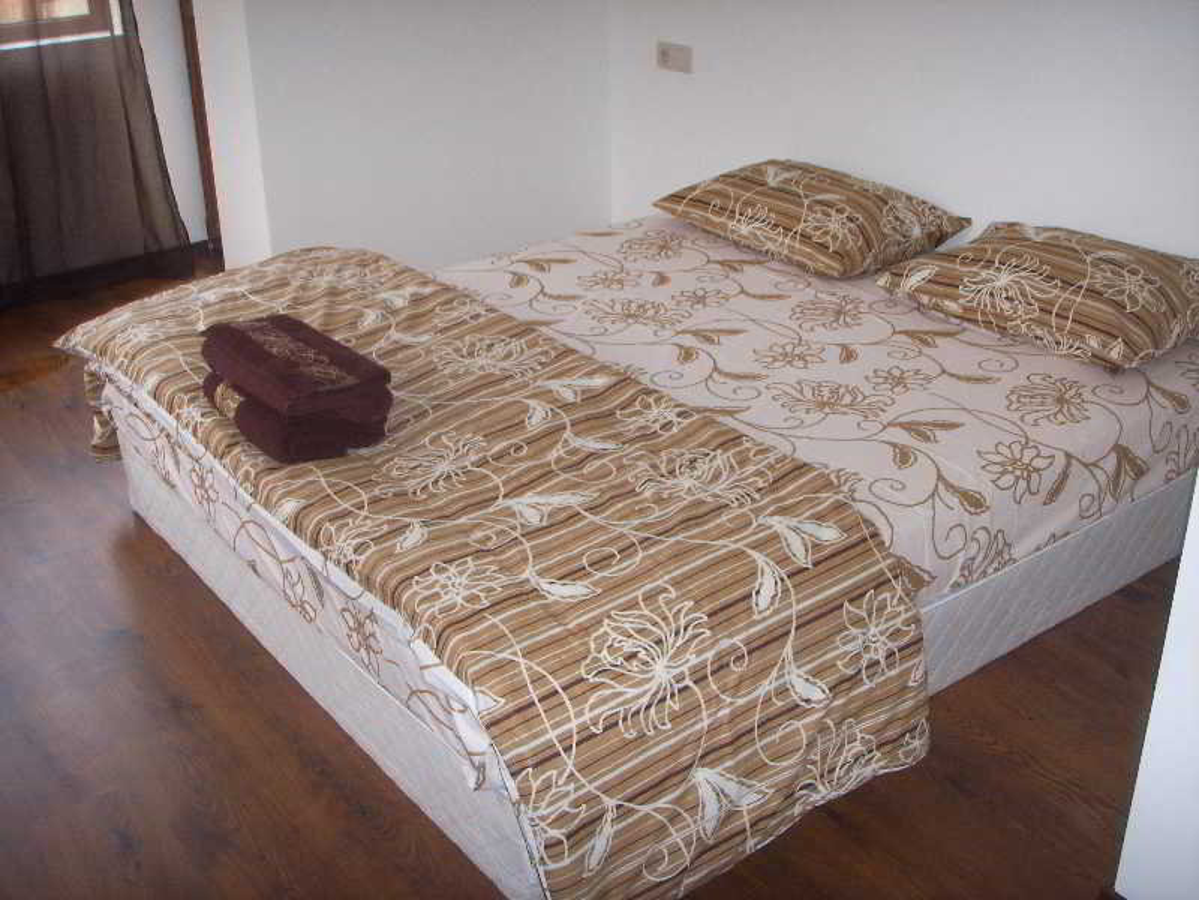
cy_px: 450
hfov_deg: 47.9
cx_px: 600
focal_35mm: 39
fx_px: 1351
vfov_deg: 36.8
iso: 100
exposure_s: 1/45
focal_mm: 6.6
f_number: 3.5
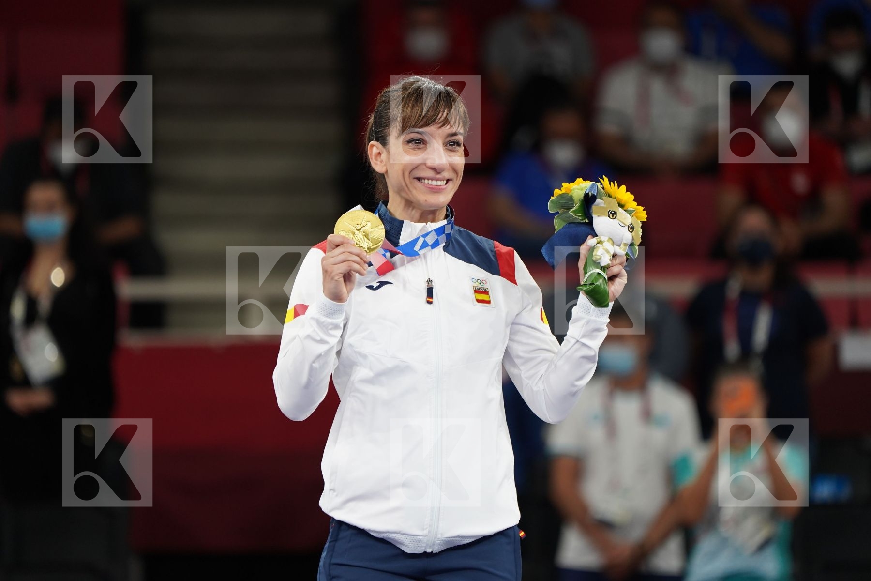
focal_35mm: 400
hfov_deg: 5.2
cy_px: 290
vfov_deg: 3.4
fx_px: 9677
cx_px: 436
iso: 1600
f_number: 5.6
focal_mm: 400
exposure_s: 1/400
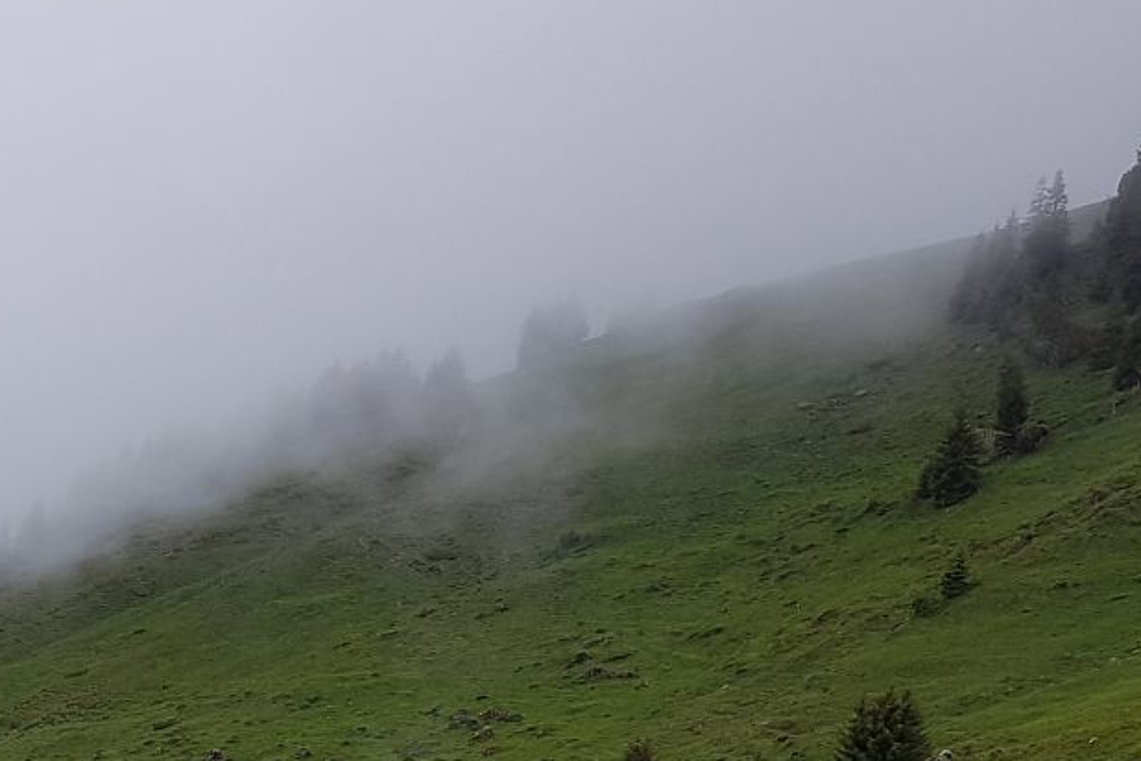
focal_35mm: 70
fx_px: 2218
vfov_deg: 19.0
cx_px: -229
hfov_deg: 25.8
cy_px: 735
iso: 50
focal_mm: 4.2
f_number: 1.7
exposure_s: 1/752
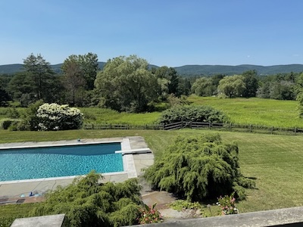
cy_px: 114
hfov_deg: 71.6
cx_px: 152
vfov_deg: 56.8
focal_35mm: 24
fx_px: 210
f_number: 1.78
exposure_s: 1/4405
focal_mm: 6.76
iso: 80
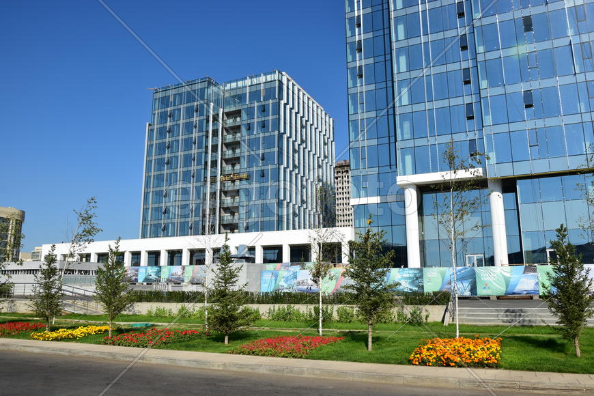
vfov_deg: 47.9
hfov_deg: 67.4
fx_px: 445
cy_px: 198
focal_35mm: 27
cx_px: 297
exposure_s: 1/320
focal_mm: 18
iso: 100
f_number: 9
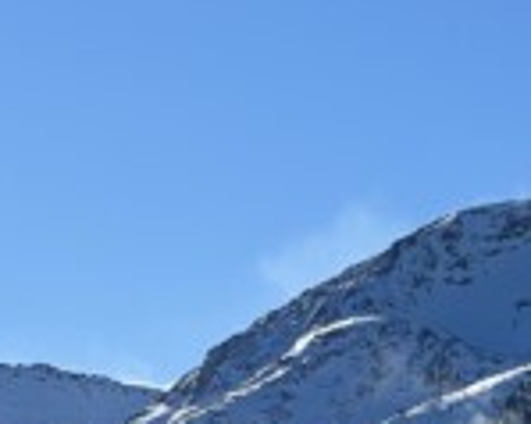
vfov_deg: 5.3
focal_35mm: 290
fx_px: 4555
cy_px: 449
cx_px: 987
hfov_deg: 6.5
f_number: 2.8
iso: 32
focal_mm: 9
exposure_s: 1/1220
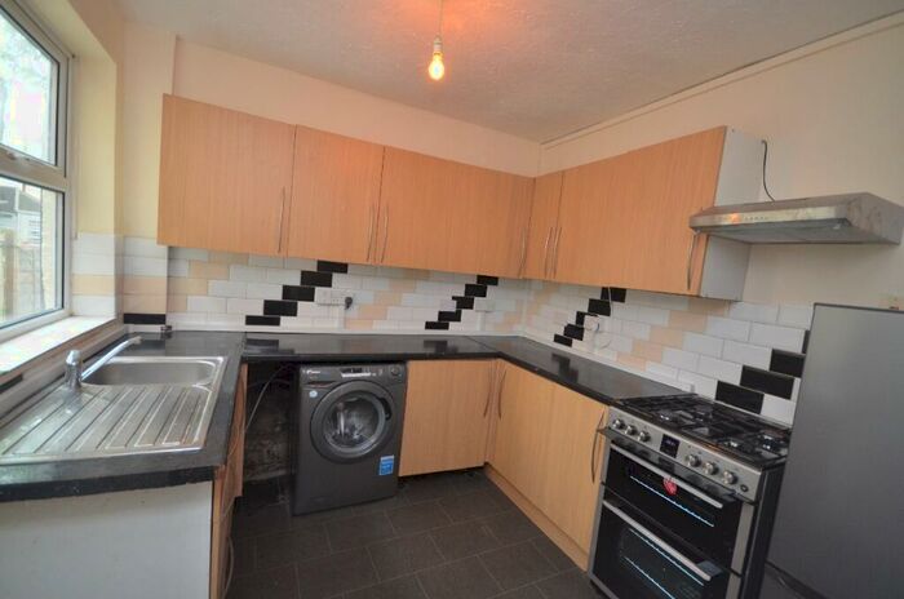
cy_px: 300
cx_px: 452
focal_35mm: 15
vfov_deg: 77.1
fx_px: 376
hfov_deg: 100.5
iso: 800
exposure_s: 1/60
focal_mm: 10
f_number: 4
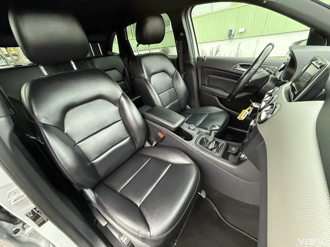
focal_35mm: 14
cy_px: 124
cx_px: 165
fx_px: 133
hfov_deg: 102.1
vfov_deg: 85.7
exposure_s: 1/60
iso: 800
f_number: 2.2
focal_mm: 2.22
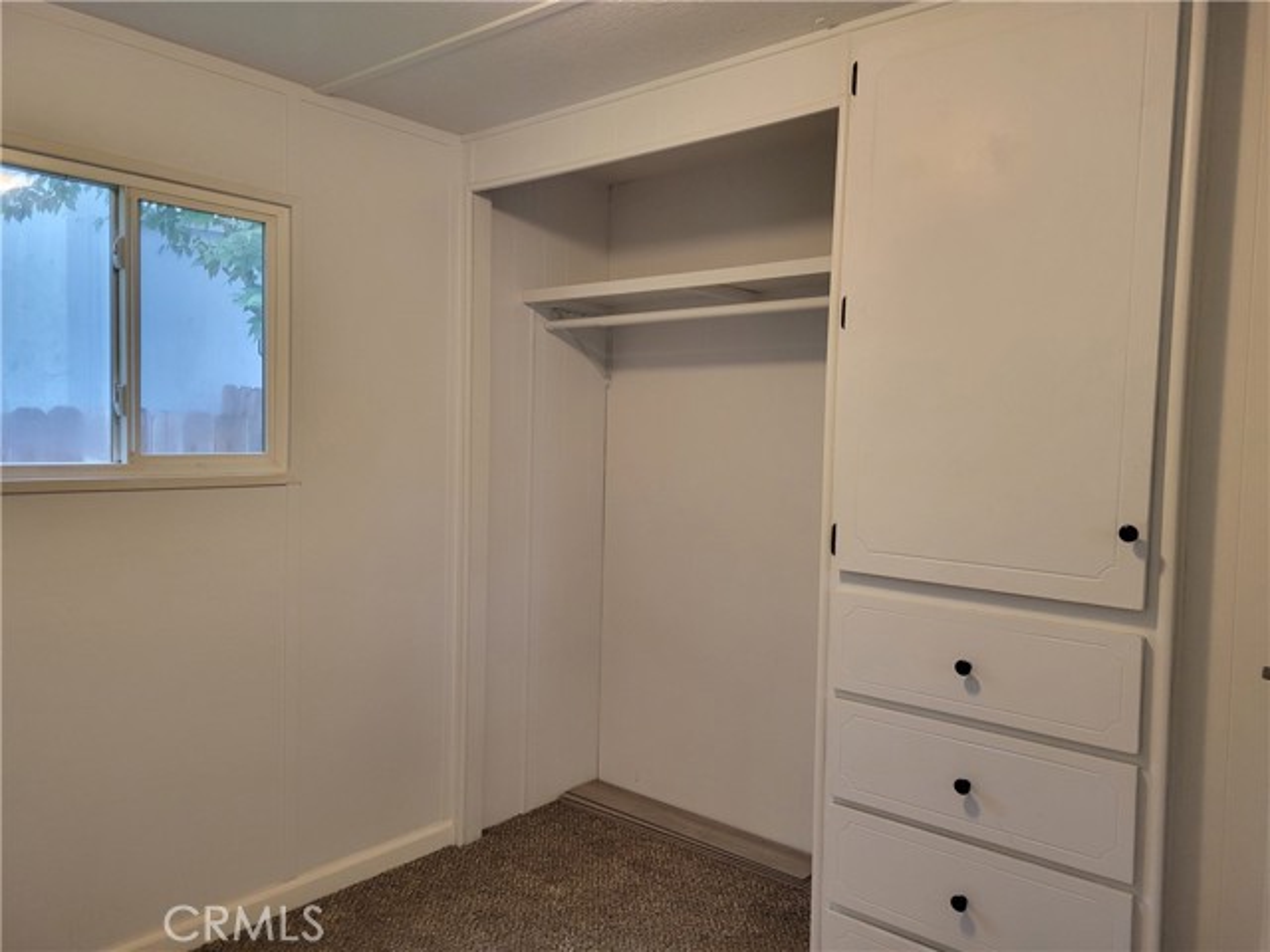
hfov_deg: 67.3
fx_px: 954
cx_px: 635
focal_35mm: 26
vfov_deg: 53.1
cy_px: 476
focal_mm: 5.4
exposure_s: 1/120
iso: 200
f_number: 1.8
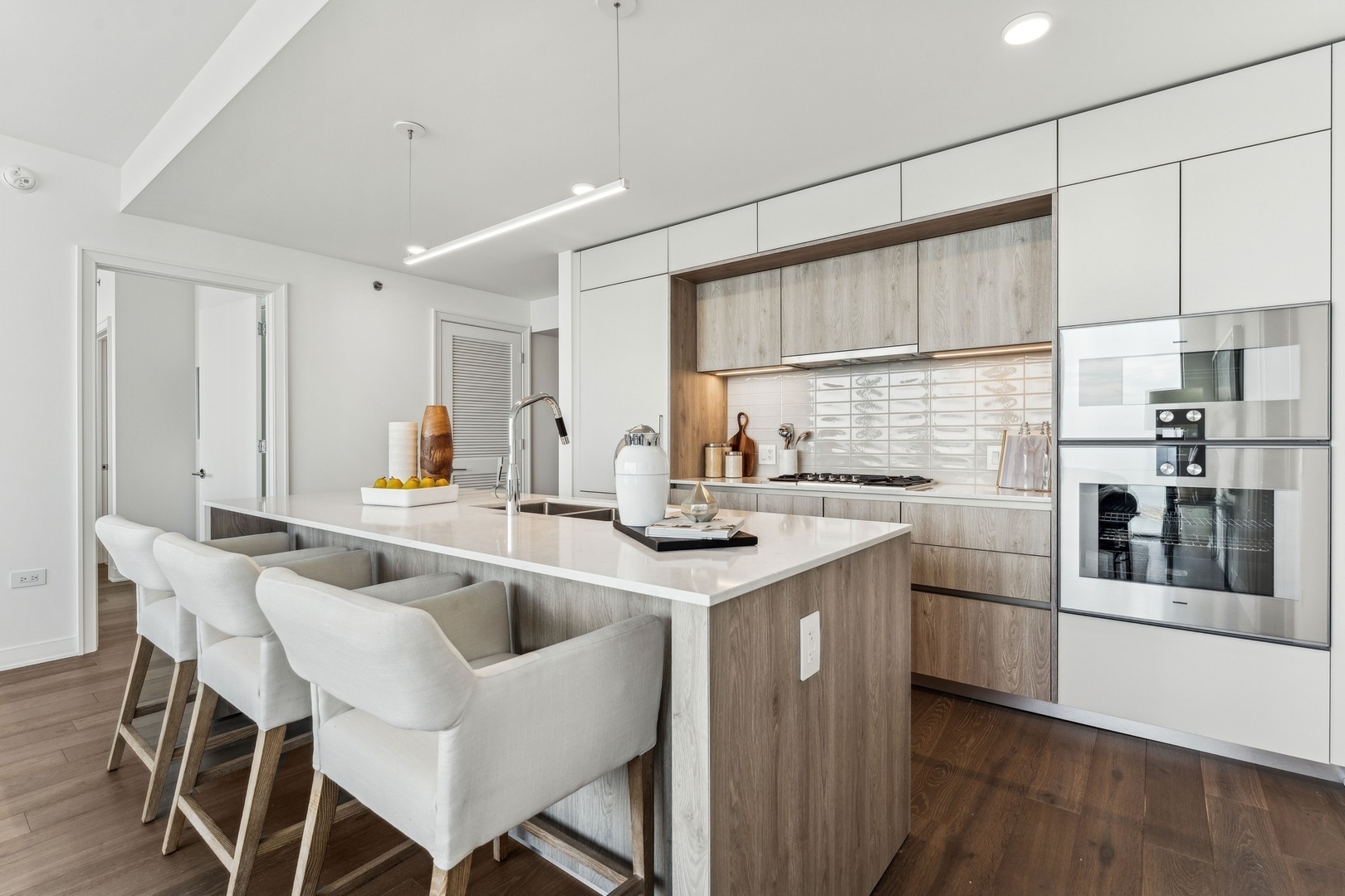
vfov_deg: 73.7
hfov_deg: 96.7
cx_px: 672
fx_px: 598
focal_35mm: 16
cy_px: 448
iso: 320
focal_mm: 16
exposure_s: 1/40
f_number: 8
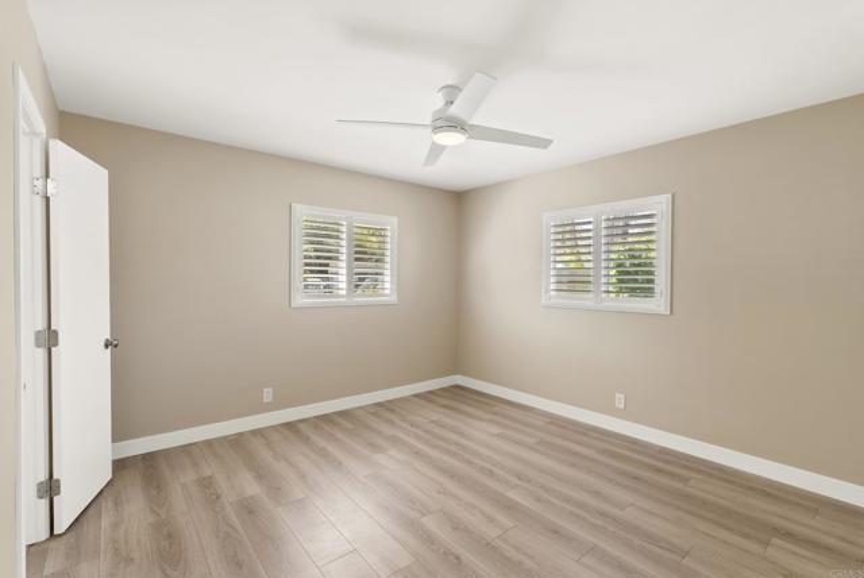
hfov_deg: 96.7
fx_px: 384
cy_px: 289
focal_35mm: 16
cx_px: 432
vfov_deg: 73.9
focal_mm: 16
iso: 500
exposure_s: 1/5
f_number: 8
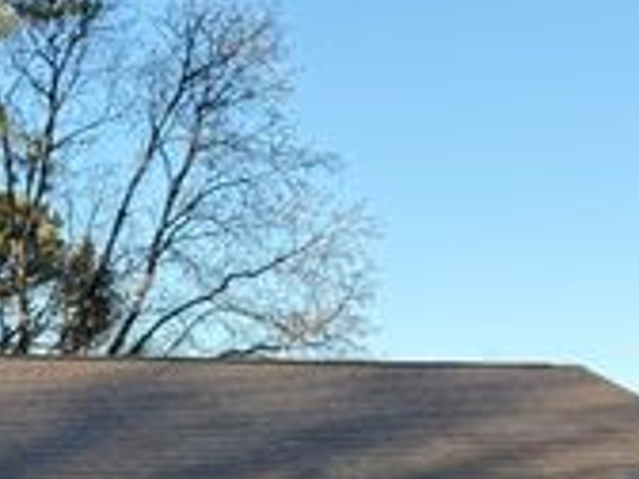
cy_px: 694
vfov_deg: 10.1
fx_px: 2640
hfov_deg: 13.4
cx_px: -118
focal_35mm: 143
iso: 80
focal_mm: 6.76
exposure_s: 1/1167
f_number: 1.78
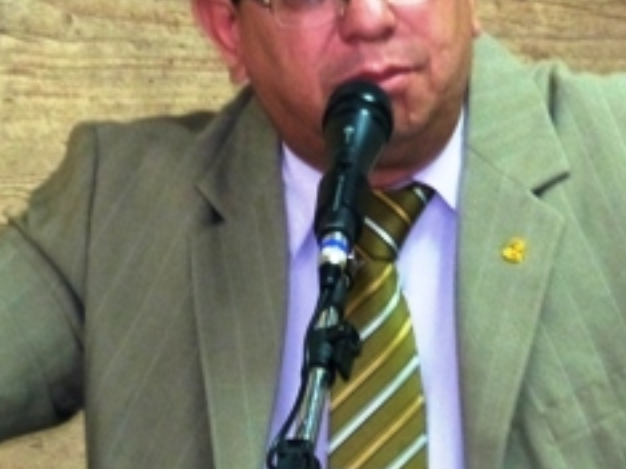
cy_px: 219
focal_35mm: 977
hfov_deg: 2.0
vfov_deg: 1.5
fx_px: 17659
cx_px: 362
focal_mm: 64.6
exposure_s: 1/15
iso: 400
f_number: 2.8
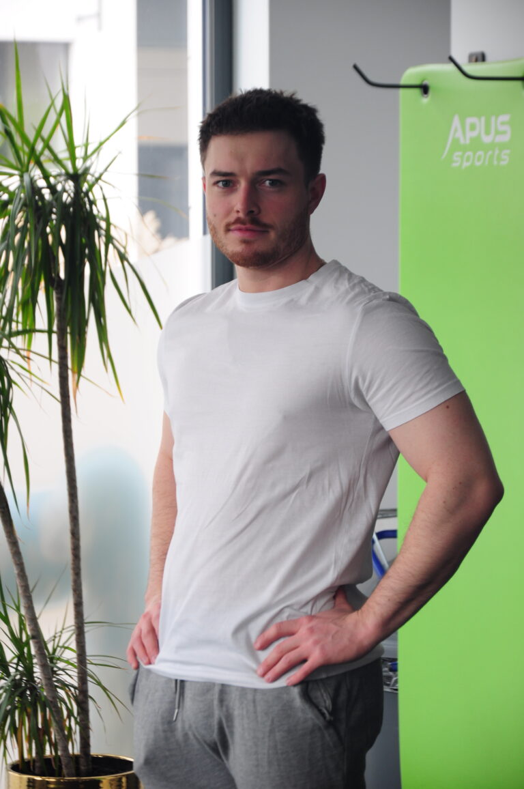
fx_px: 3217
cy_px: 394
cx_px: 262
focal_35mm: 147
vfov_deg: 14.0
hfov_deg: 9.3
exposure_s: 1/15
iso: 200
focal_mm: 98
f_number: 5.6
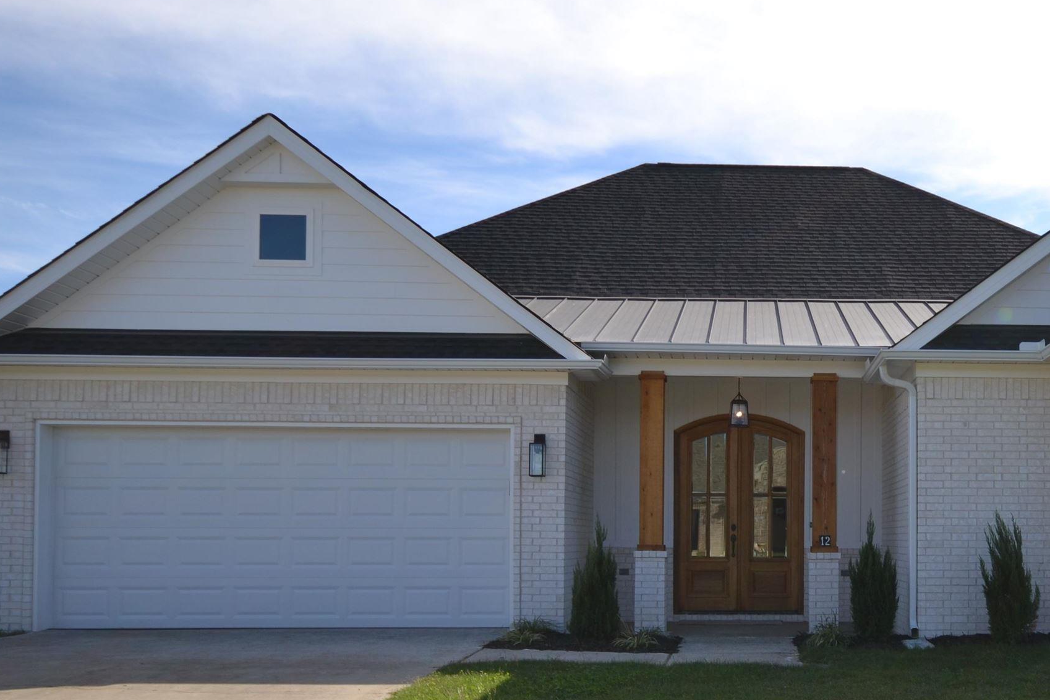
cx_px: 803
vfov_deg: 34.5
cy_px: 496
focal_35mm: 38
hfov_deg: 48.5
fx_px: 1108
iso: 100
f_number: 9
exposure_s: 1/200
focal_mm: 14
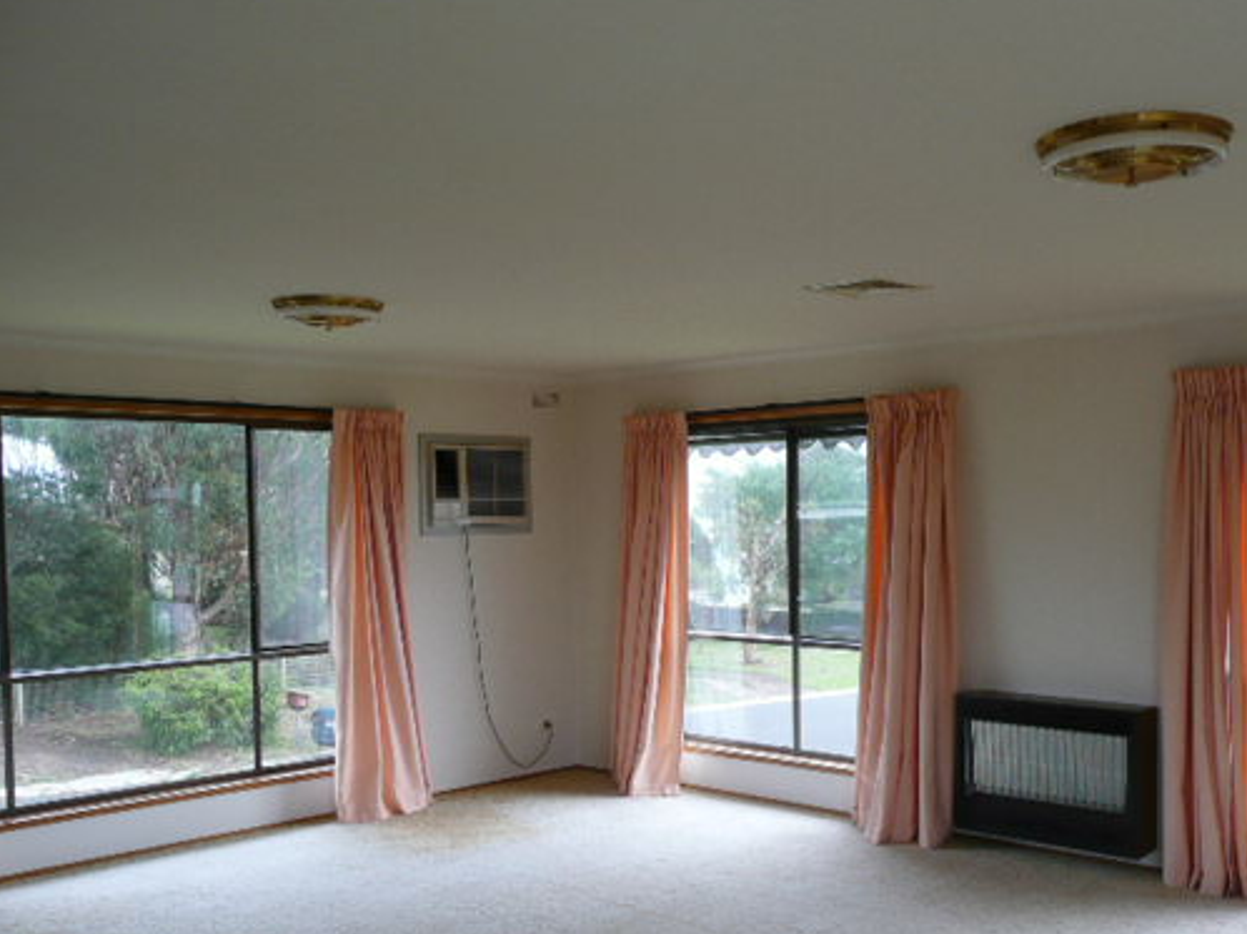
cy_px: 583
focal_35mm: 36
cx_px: 696
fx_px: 1296
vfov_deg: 39.4
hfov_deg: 51.3
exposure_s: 1/40
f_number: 3.3
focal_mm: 4.6
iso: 100
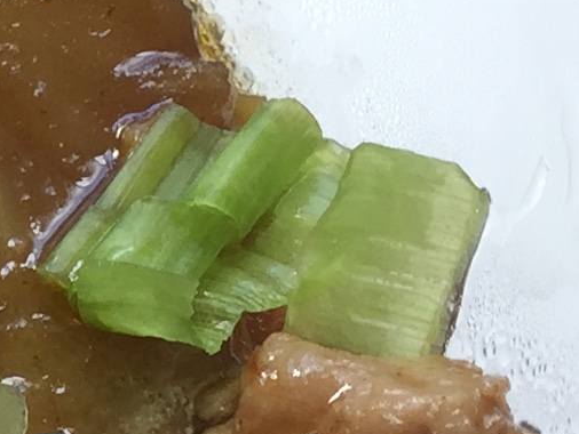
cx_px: -955
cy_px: 442
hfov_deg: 9.1
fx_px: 3129
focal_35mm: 187
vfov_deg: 7.9
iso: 32
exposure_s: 1/40
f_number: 2.2
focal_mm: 4.15
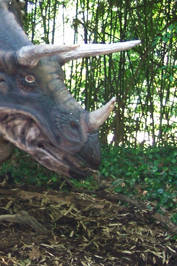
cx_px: -47
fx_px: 627
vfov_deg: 23.9
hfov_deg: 15.4
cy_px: 115
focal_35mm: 85
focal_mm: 8
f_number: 2.8
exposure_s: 1/30
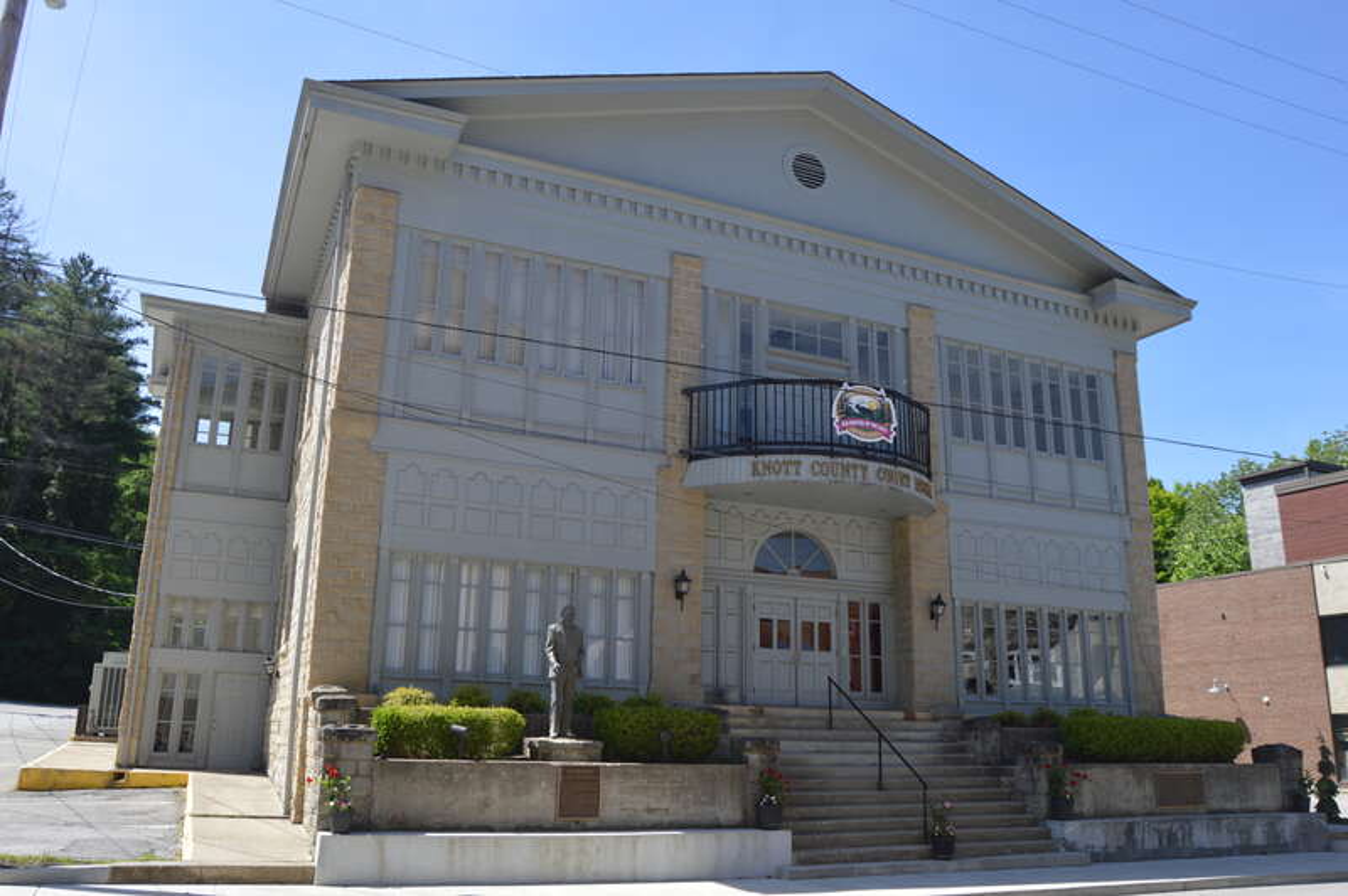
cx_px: 674
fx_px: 1010
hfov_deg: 67.4
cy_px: 448
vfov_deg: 47.9
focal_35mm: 27
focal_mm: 18
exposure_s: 1/200
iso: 100
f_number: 7.1
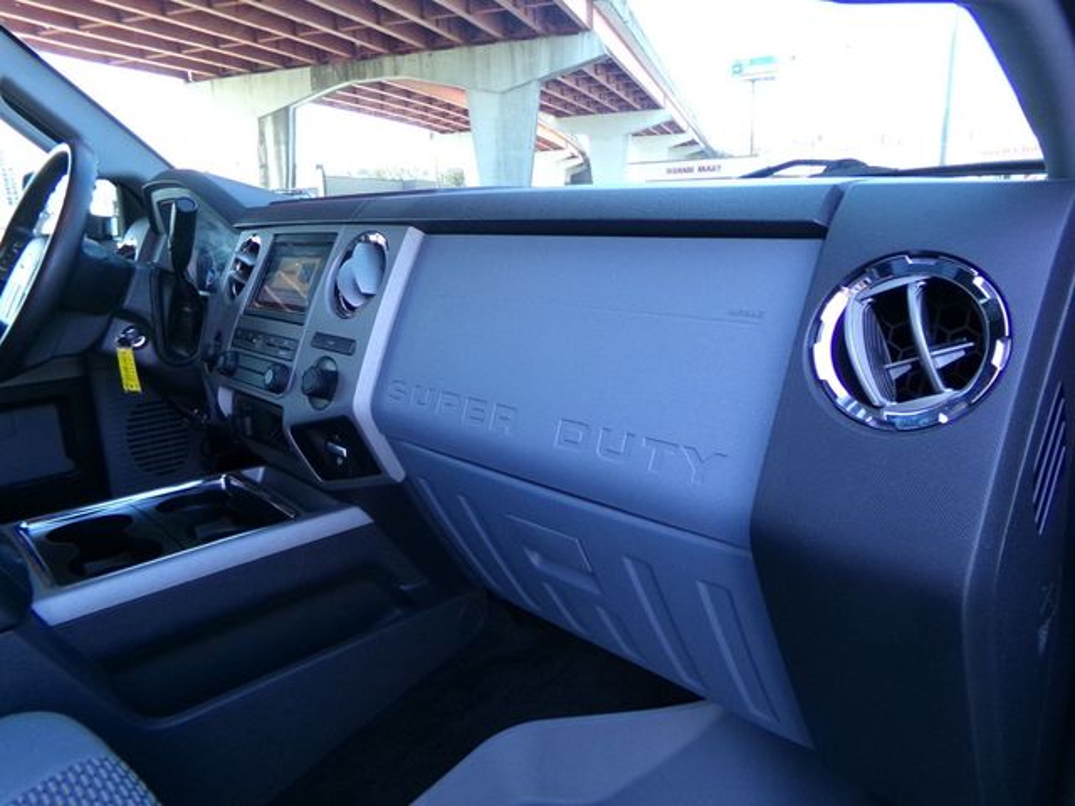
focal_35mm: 24
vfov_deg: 56.8
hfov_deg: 71.6
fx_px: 745
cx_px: 538
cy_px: 403
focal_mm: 4.3
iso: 357
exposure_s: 1/60
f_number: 3.7
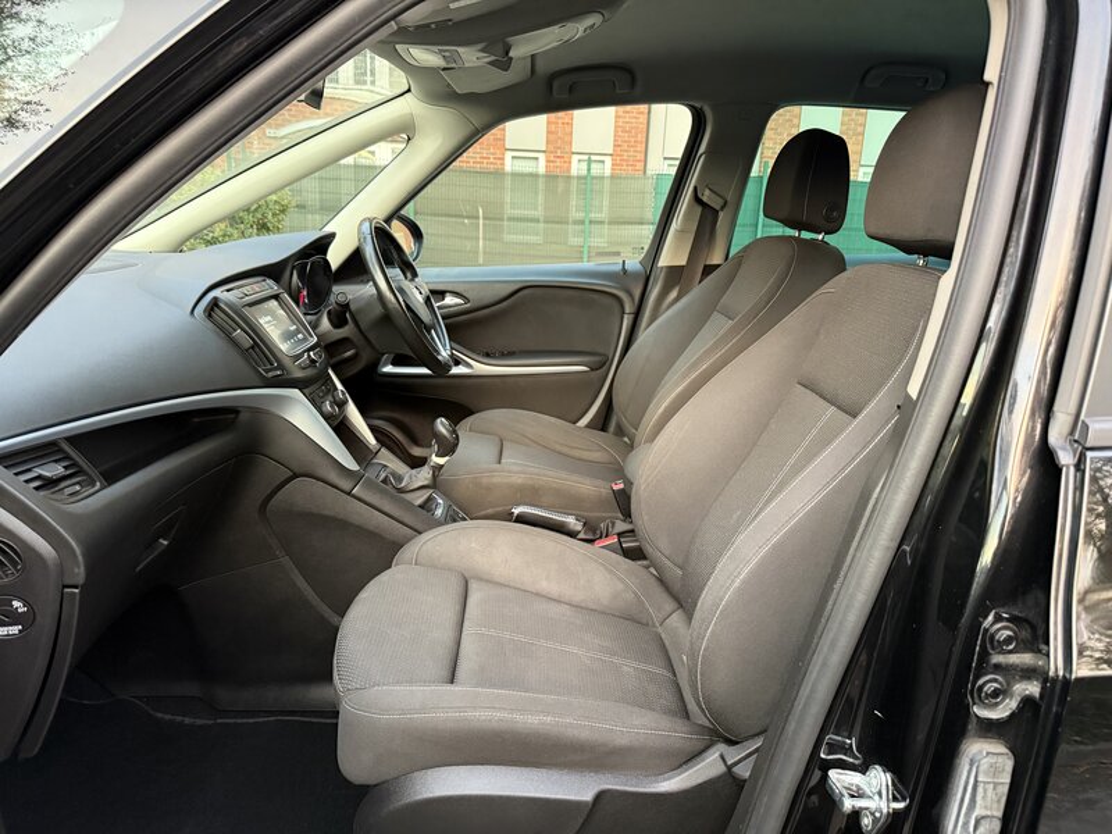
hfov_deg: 71.6
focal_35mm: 24
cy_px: 417
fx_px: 771
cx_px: 556
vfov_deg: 56.8
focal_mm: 6.76
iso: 500
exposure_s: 1/60
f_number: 1.78
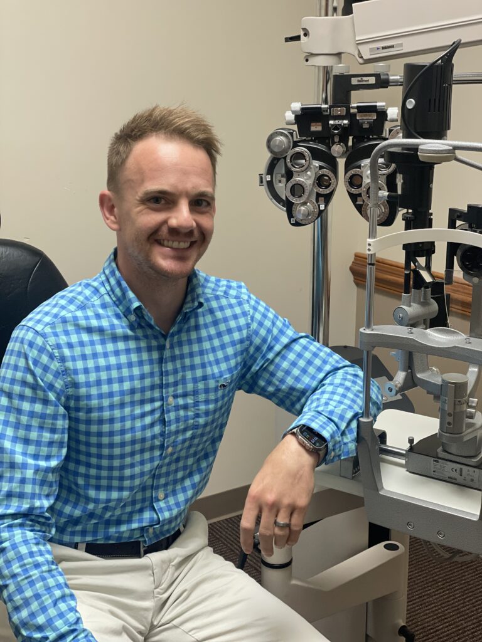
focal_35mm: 52
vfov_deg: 36.8
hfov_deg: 28.0
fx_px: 965
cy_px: 321
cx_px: 241
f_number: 2
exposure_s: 1/120
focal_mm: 6
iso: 200
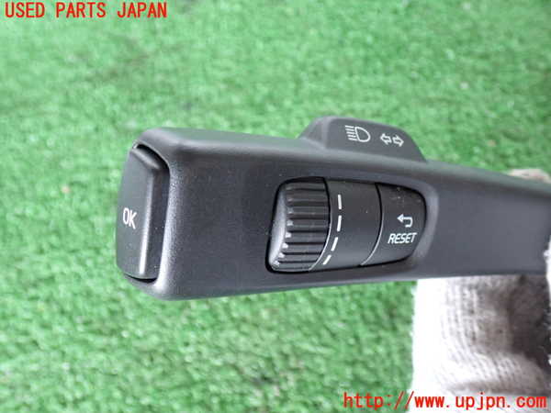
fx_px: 573
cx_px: 276
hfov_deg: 51.4
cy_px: 206
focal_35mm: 36
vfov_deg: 39.7
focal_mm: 6.37
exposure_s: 1/40
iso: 400
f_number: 2.5
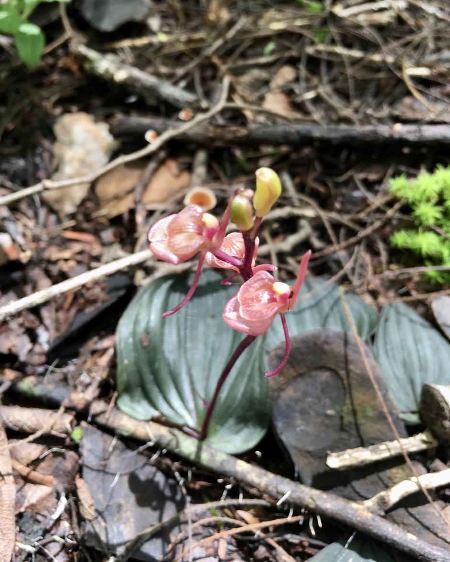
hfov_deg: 47.1
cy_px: 257
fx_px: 516
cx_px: 228
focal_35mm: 31
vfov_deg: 57.1
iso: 25
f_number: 2.2
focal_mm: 4.15
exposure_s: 1/50
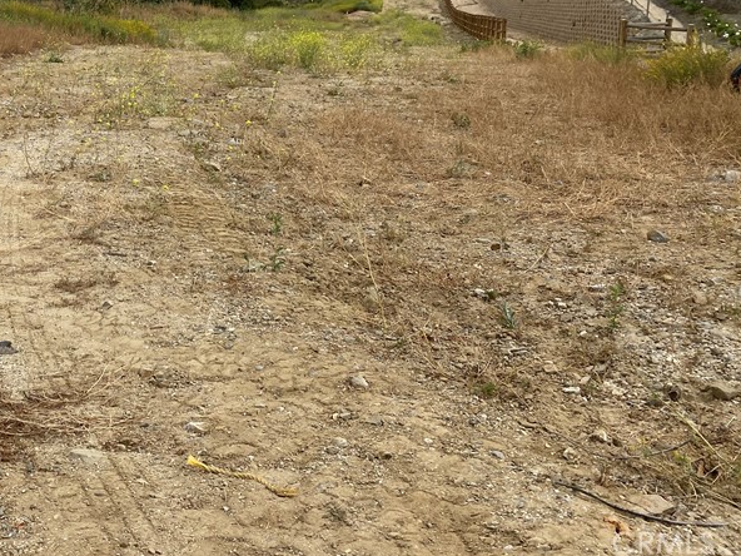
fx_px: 963
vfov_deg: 31.0
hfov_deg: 39.6
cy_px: 80
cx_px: 103
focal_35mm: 45
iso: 32
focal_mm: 4.25
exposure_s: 1/3205
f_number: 1.8
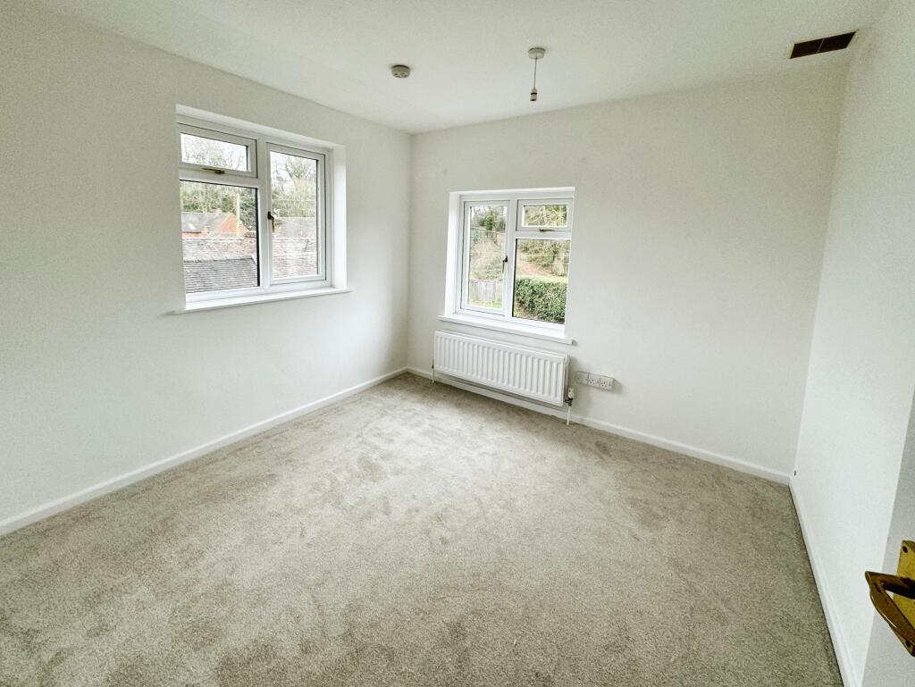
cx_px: 458
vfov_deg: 85.7
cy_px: 344
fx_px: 370
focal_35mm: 14
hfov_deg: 102.0
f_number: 2.2
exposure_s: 1/99
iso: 100
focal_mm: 2.22
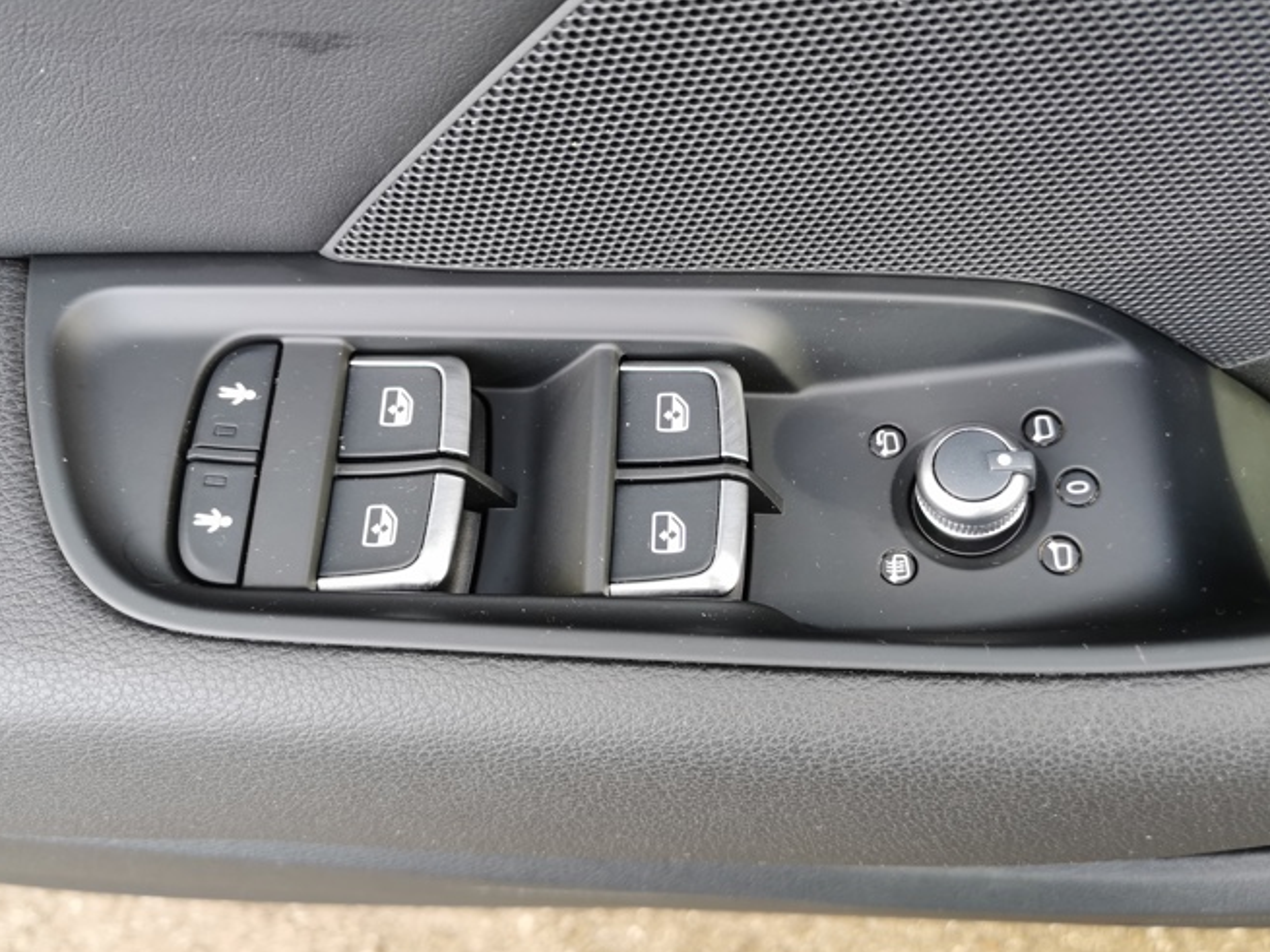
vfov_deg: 42.9
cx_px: 688
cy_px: 473
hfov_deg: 55.3
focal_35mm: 33
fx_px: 1210
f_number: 1.8
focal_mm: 5.58
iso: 80
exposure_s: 1/100
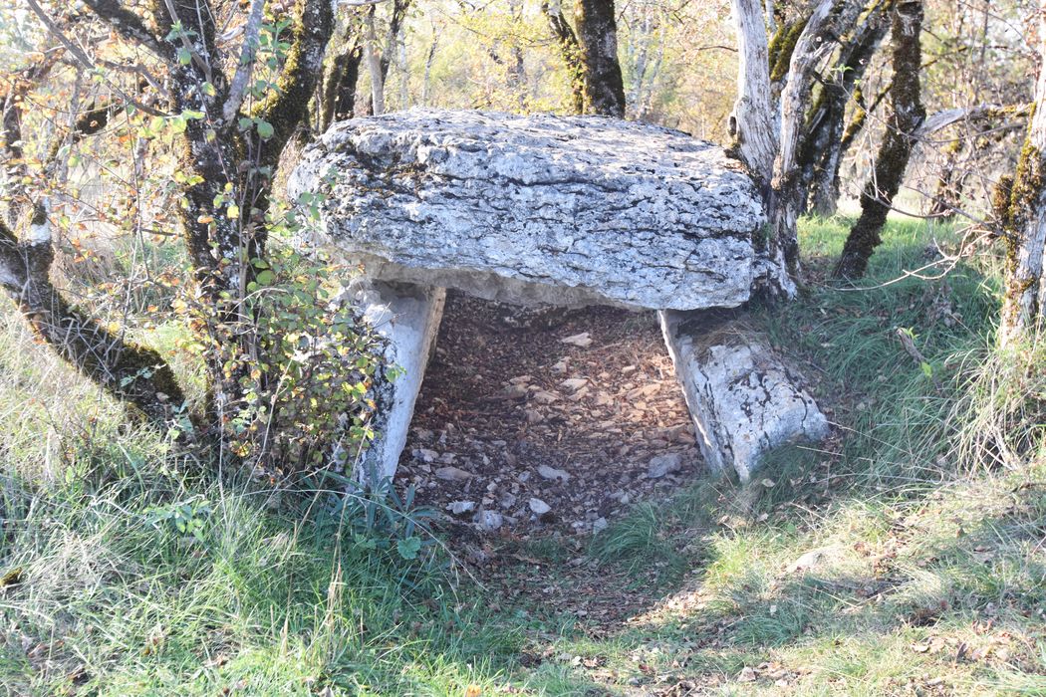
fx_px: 1046
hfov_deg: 53.1
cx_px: 523
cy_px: 348
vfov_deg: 36.9
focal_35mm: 36
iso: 400
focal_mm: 24
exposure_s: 1/100
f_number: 5
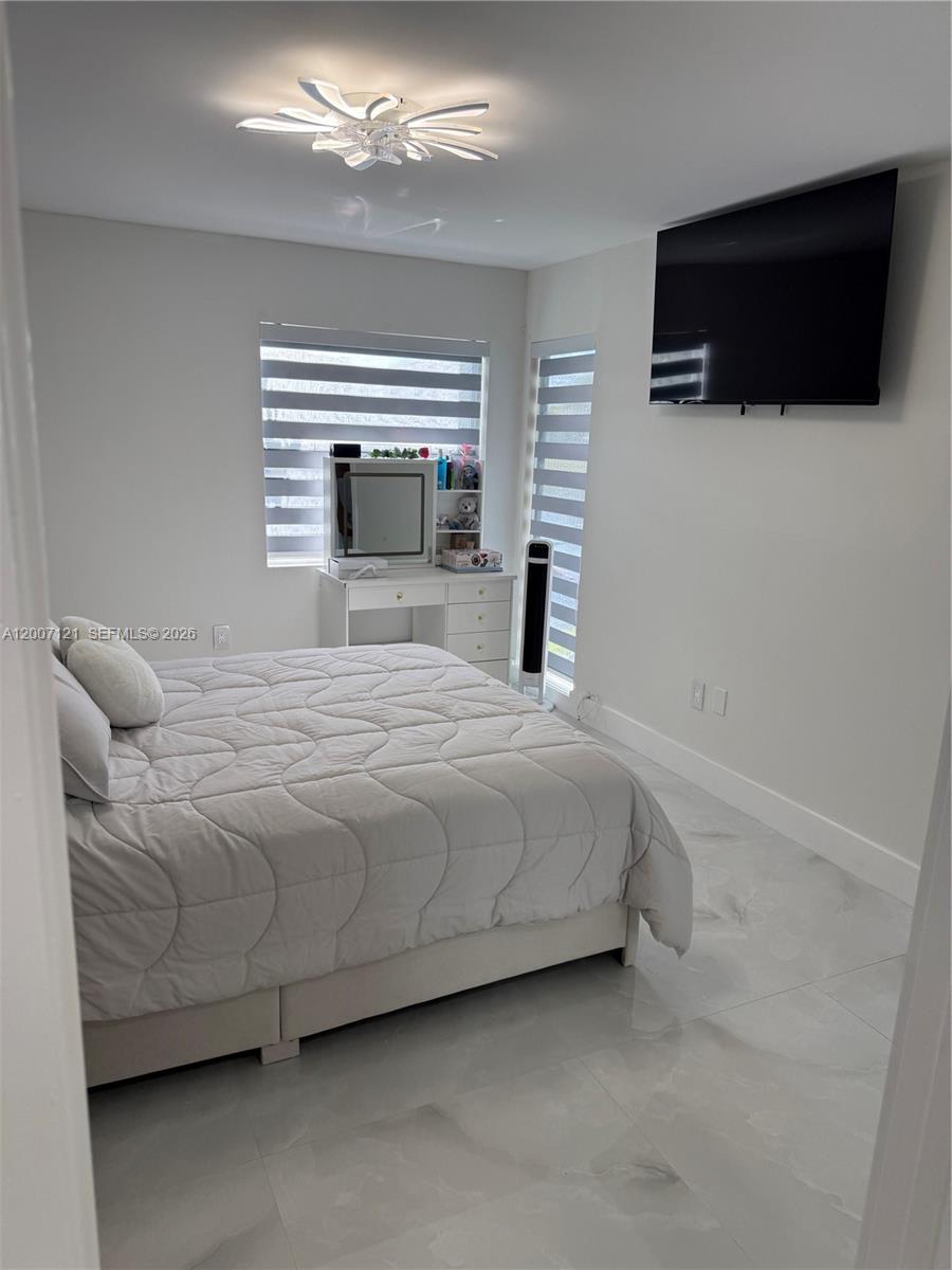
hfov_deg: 56.8
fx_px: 880
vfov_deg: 71.6
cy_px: 635
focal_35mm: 24
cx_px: 476
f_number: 1.78
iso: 100
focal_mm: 6.76
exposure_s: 1/246
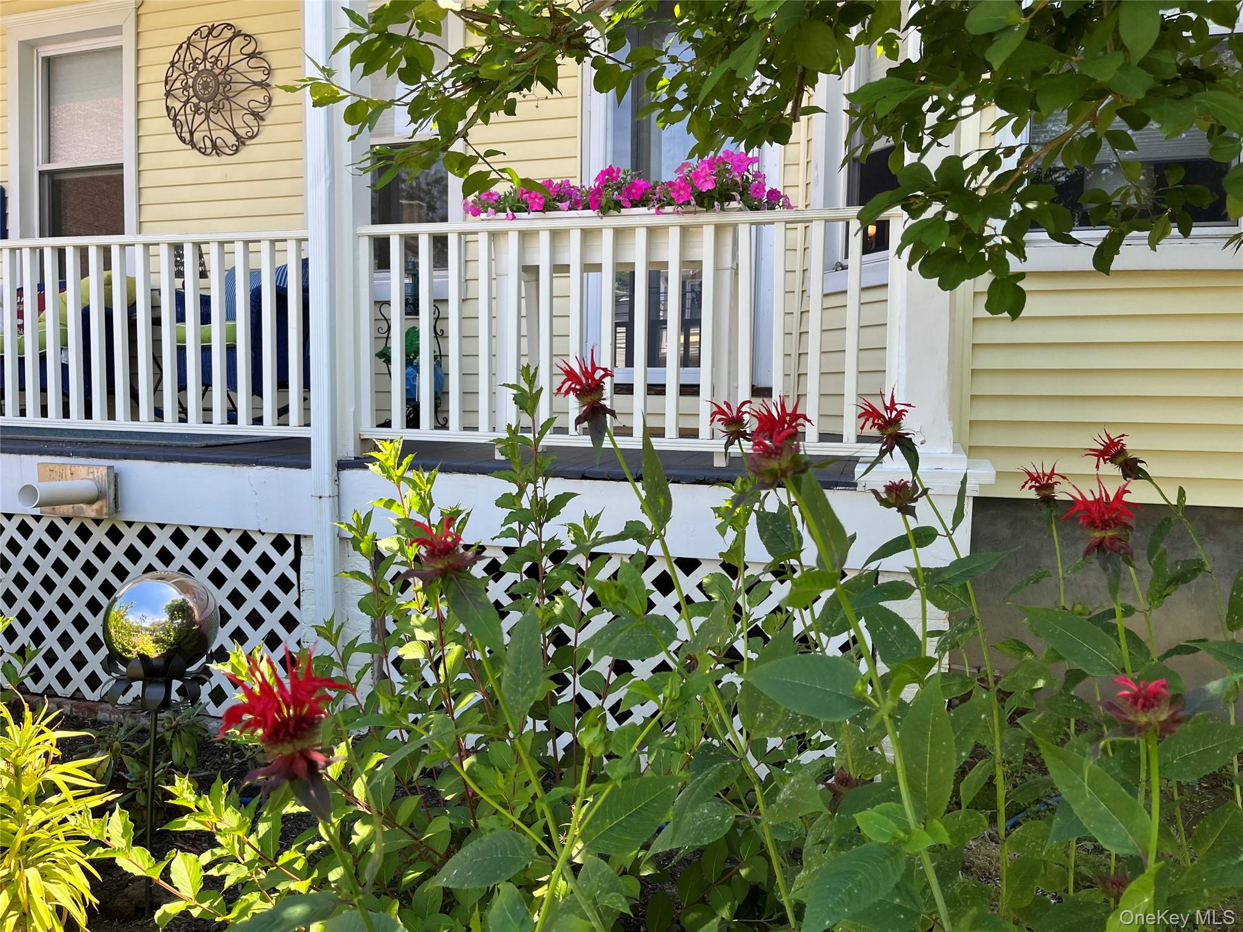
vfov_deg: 53.1
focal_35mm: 26
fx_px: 934
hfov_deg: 67.3
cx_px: 622
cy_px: 466
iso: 50
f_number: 1.6
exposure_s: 1/577
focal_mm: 5.1
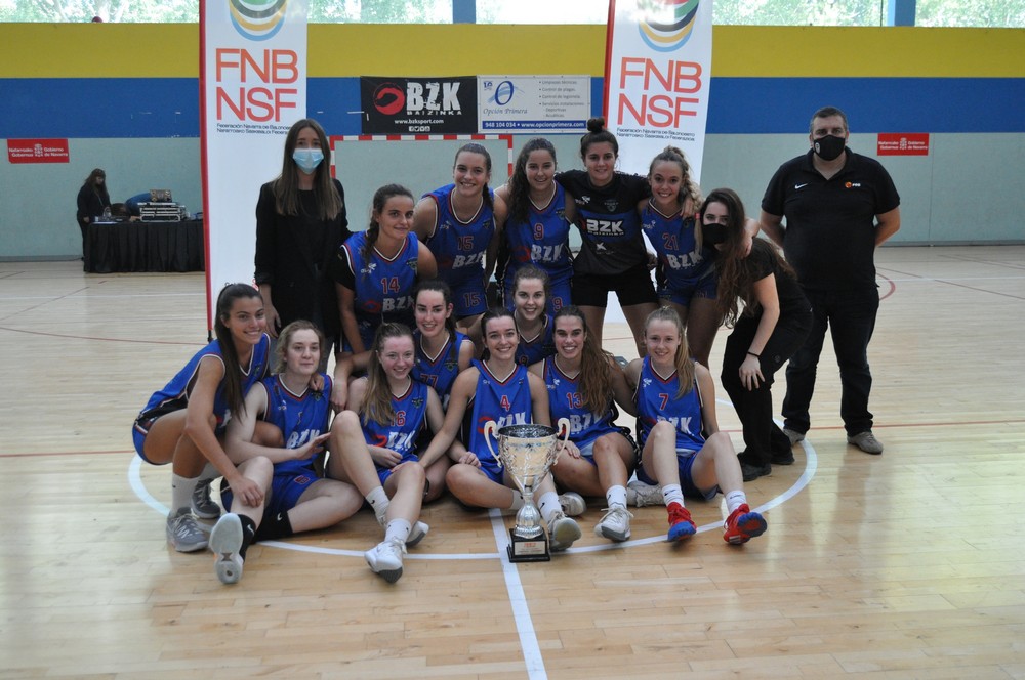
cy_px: 340
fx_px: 1024
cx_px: 512
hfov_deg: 53.2
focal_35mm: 36
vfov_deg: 36.8
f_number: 3.8
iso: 1600
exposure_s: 1/400
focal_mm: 24
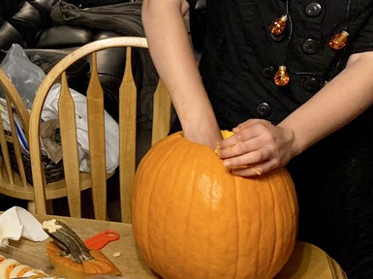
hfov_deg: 24.3
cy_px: 55
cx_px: -73
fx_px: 786
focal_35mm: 73
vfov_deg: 19.9
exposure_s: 1/40
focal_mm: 4.25
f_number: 1.8
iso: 400
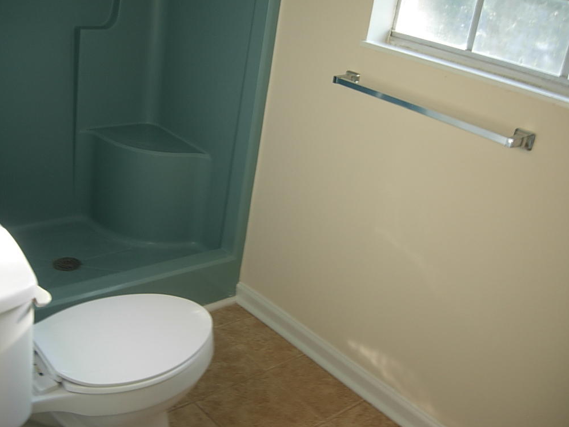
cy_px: 213
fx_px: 608
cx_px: 282
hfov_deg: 50.1
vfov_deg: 38.7
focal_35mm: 37
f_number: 2.7
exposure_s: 1/23.9
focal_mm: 7.5
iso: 50
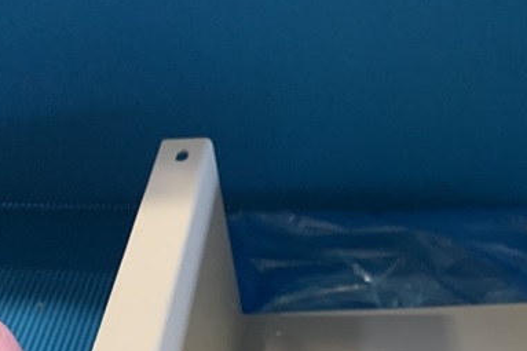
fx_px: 834
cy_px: 506
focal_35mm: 57
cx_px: 385
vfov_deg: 20.7
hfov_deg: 34.4
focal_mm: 4.25
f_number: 1.8
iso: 400
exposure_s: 1/36
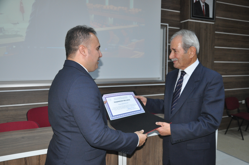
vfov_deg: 41.6
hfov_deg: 59.6
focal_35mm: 32
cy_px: 82
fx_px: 218
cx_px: 124
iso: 800
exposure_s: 1/60
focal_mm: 21
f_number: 3.8
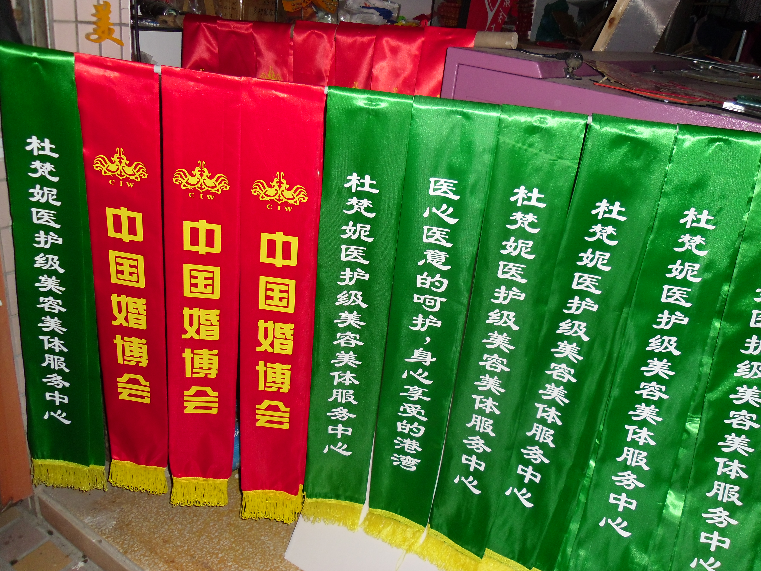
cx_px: 380
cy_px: 286
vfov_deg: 45.4
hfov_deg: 58.4
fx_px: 682
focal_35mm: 31
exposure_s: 1/45
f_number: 3.3
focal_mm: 5.6
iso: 100
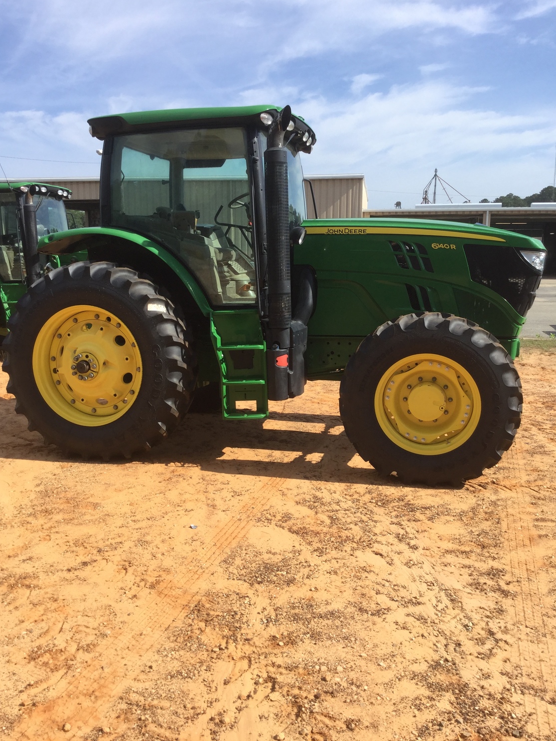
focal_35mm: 32
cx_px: 279
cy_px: 361
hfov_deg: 44.2
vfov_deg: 56.8
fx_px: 685
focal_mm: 3.3
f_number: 2.4
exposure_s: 1/840
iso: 25
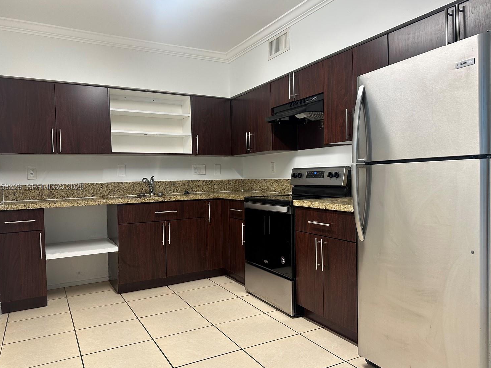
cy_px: 187
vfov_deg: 53.1
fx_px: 369
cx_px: 246
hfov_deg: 67.3
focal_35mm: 26
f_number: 1.78
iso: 125
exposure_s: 1/60
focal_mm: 6.86
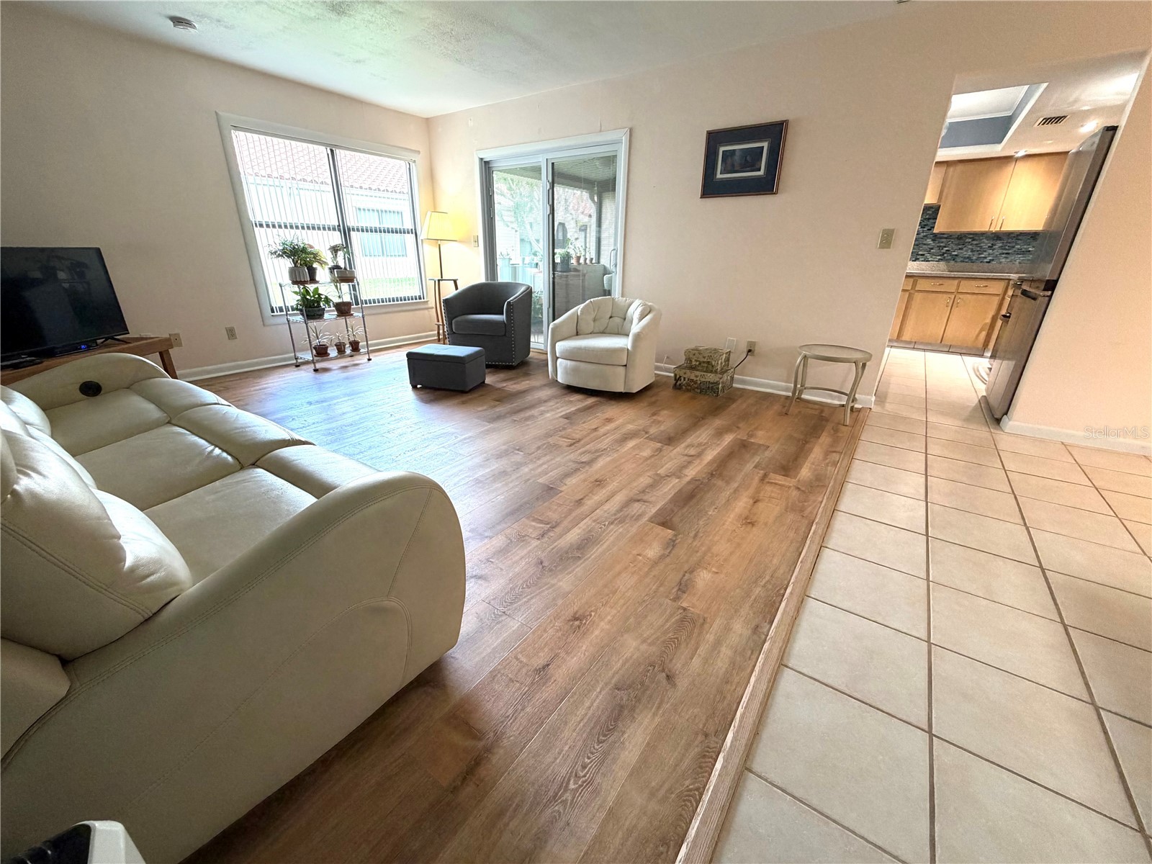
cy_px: 432
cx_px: 576
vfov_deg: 85.7
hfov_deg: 102.1
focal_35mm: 14
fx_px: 466
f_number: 2.2
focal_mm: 2.22
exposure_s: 1/60
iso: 200
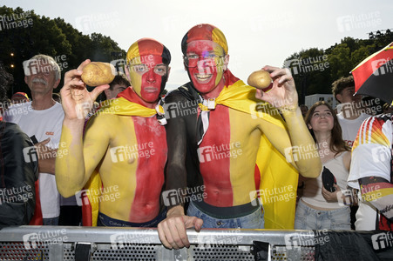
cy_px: 130
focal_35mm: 31
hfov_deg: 60.3
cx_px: 196
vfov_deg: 42.3
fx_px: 338
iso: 200
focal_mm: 31
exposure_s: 1/250
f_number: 14
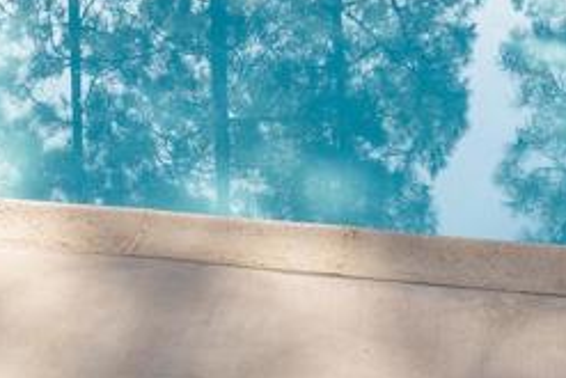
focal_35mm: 88
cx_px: 135
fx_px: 1382
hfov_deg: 22.9
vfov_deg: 14.1
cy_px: -265
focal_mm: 21.2
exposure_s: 1/400
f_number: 8
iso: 160
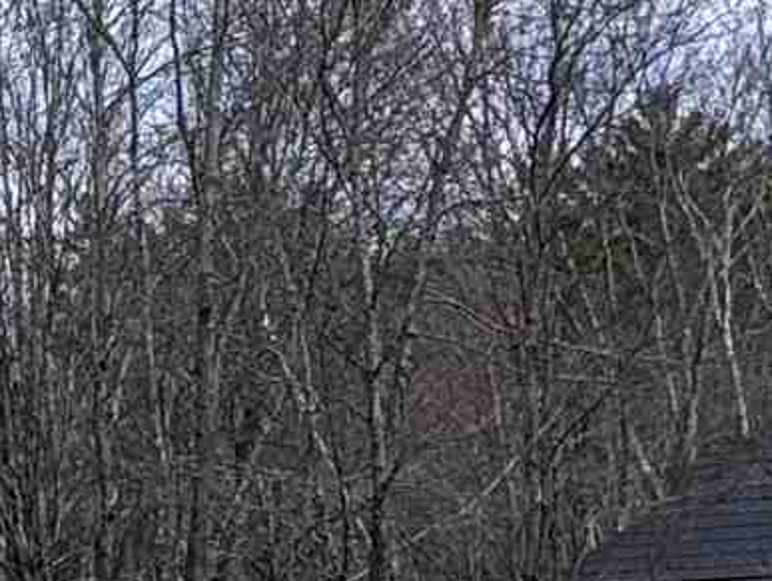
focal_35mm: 111
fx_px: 2478
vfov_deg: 13.4
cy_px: 335
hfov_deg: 14.3
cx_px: -834
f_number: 2.2
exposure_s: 1/2028
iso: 40
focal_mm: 2.22
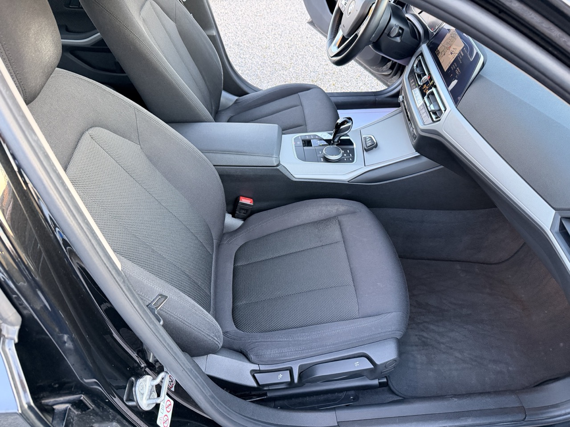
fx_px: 395
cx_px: 285
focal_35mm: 24
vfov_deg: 56.8
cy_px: 214
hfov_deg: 71.6
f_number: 1.78
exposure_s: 1/60
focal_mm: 6.76
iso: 320
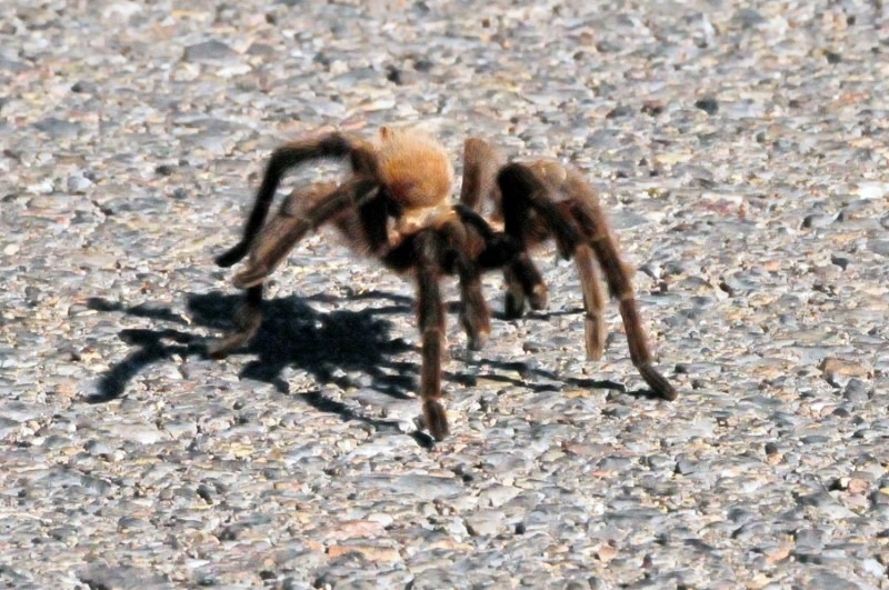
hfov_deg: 6.9
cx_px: 444
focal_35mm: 300
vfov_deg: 4.6
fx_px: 7398
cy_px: 295
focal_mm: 200
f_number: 22
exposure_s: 1/2000
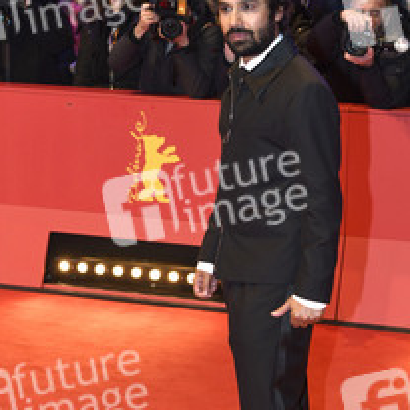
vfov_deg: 21.8
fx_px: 1059
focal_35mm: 79
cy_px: 299
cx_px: 263
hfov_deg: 21.9
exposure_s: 1/200
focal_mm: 48
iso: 1250
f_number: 5
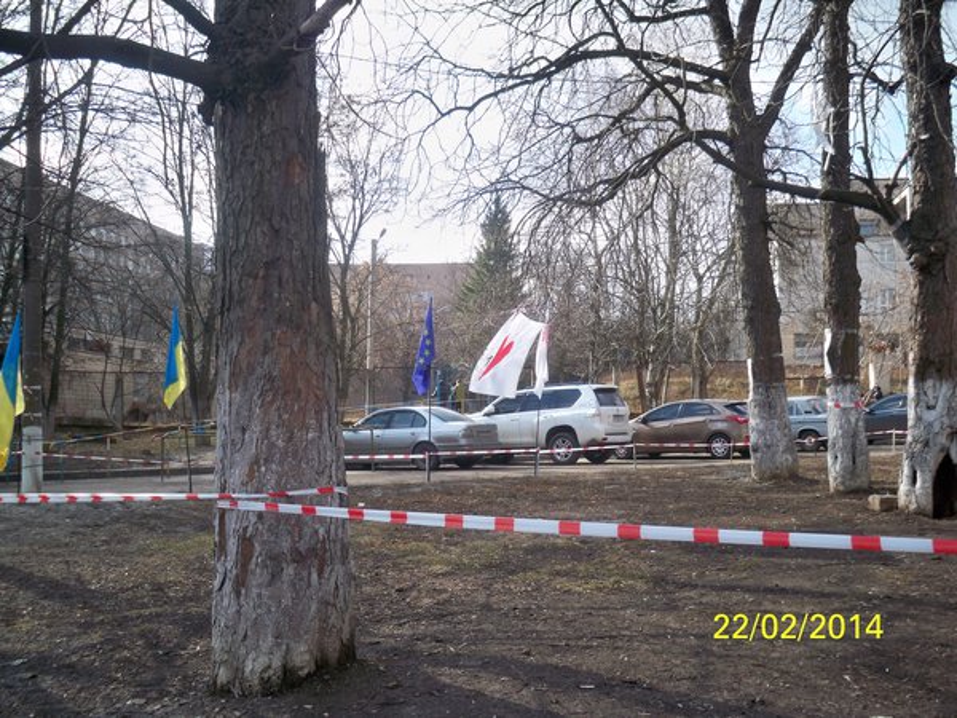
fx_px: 968
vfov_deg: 40.7
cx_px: 478
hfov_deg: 52.6
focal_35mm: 35
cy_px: 359
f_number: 3.1
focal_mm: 6.3
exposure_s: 1/320
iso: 64
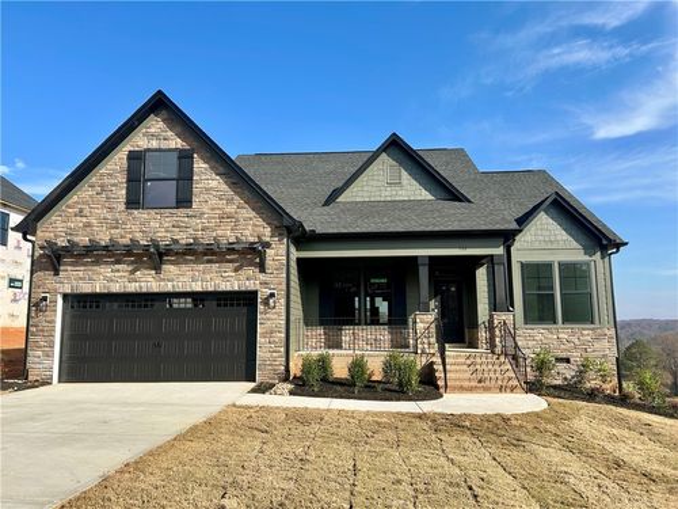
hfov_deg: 67.3
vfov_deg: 53.1
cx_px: 339
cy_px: 254
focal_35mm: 26
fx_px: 509
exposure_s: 1/3165
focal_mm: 5.7
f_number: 1.5
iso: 50
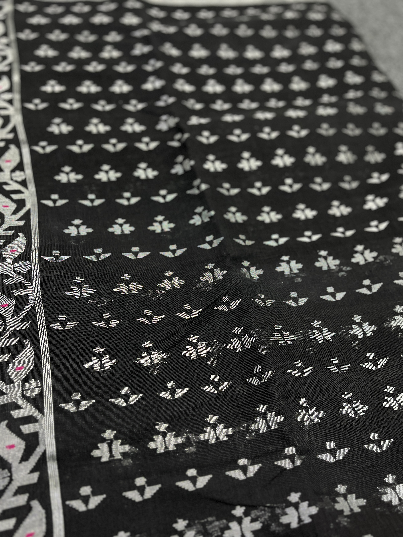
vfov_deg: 59.7
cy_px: 304
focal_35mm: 30
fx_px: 466
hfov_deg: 46.7
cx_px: 178
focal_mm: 5.1
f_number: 1.6
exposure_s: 1/96
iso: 125
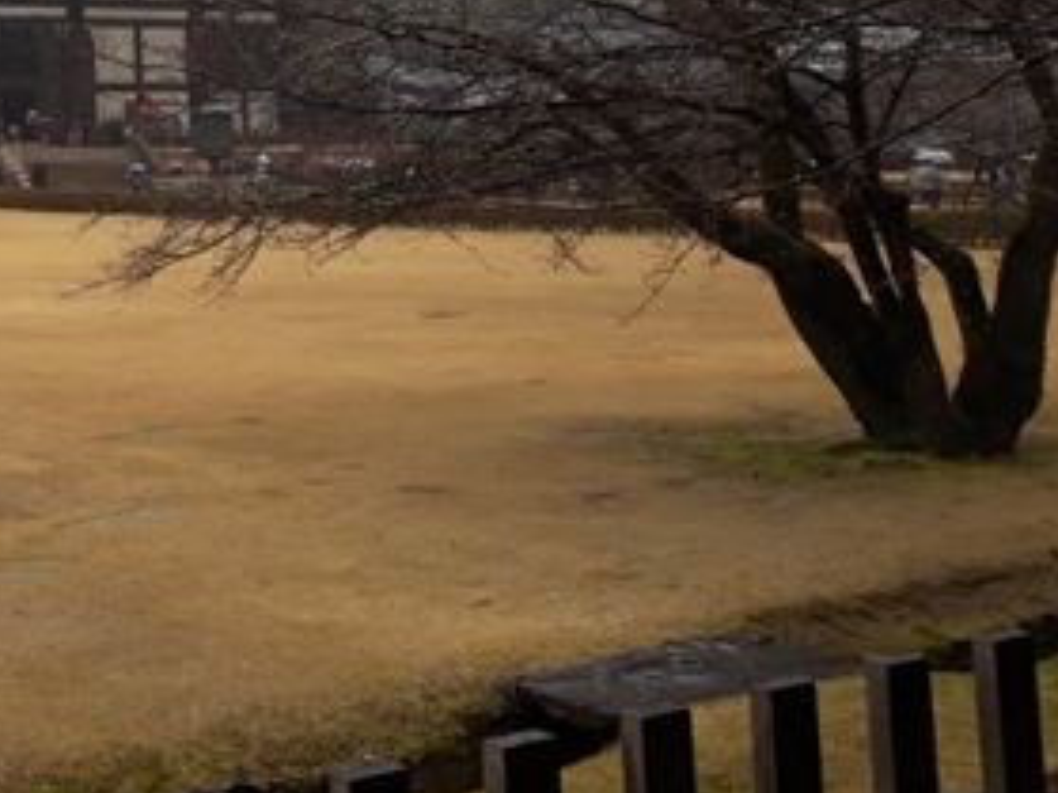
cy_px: -83
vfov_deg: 22.3
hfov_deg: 29.0
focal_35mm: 62
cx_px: -30
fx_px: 1894
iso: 40
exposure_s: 1/156
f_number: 1.7
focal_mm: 3.71
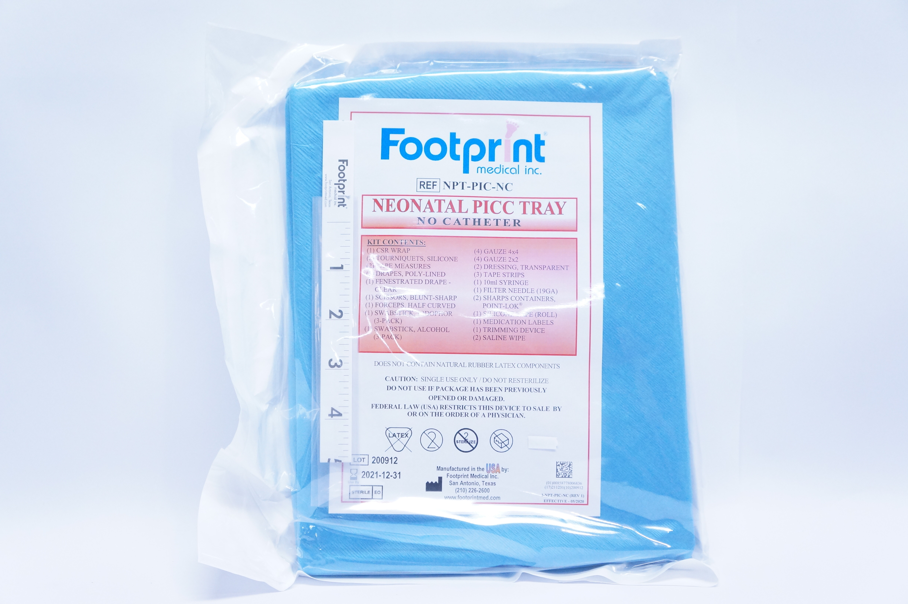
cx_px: 454
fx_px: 945
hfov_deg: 51.3
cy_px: 302
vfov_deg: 35.4
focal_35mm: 38
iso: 1600
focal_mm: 25
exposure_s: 1/200
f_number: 4
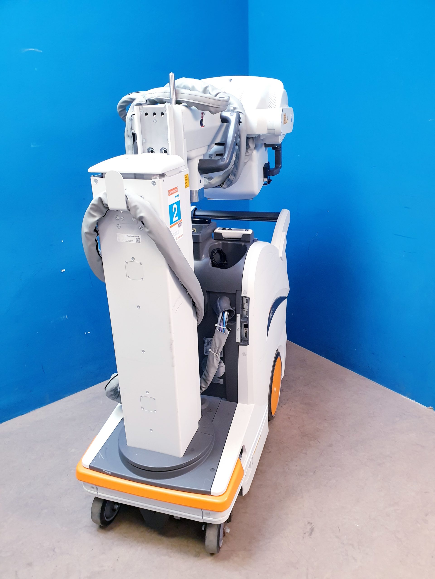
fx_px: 436
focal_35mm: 26
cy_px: 290
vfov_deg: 67.3
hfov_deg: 53.1
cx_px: 218
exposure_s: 1/50
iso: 400
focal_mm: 4.3
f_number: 2.4
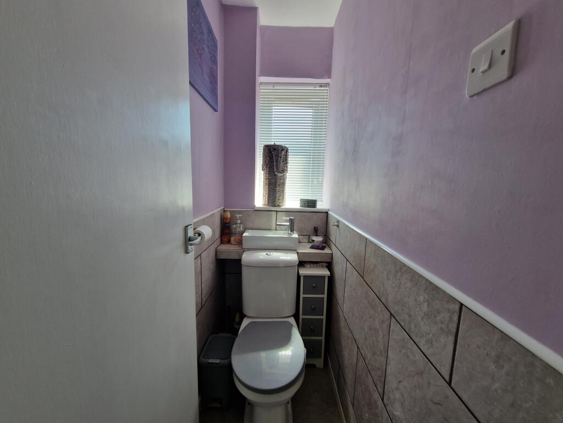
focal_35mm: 13
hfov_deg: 106.2
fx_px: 211
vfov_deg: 89.9
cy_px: 212
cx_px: 282
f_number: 2.2
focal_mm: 2.2
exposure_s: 1/50
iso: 80
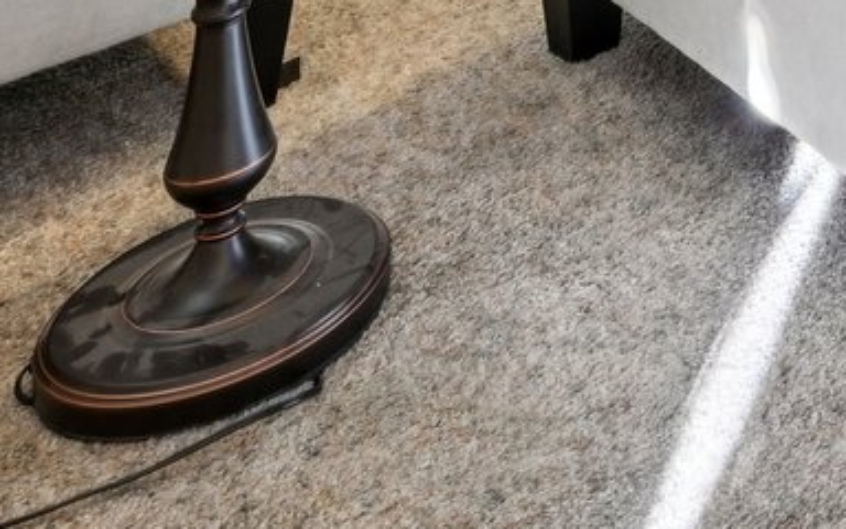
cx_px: 1480
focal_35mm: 76
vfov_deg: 11.8
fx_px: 1752
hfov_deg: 20.3
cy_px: -936
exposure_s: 1/6
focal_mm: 14
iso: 400
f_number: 11
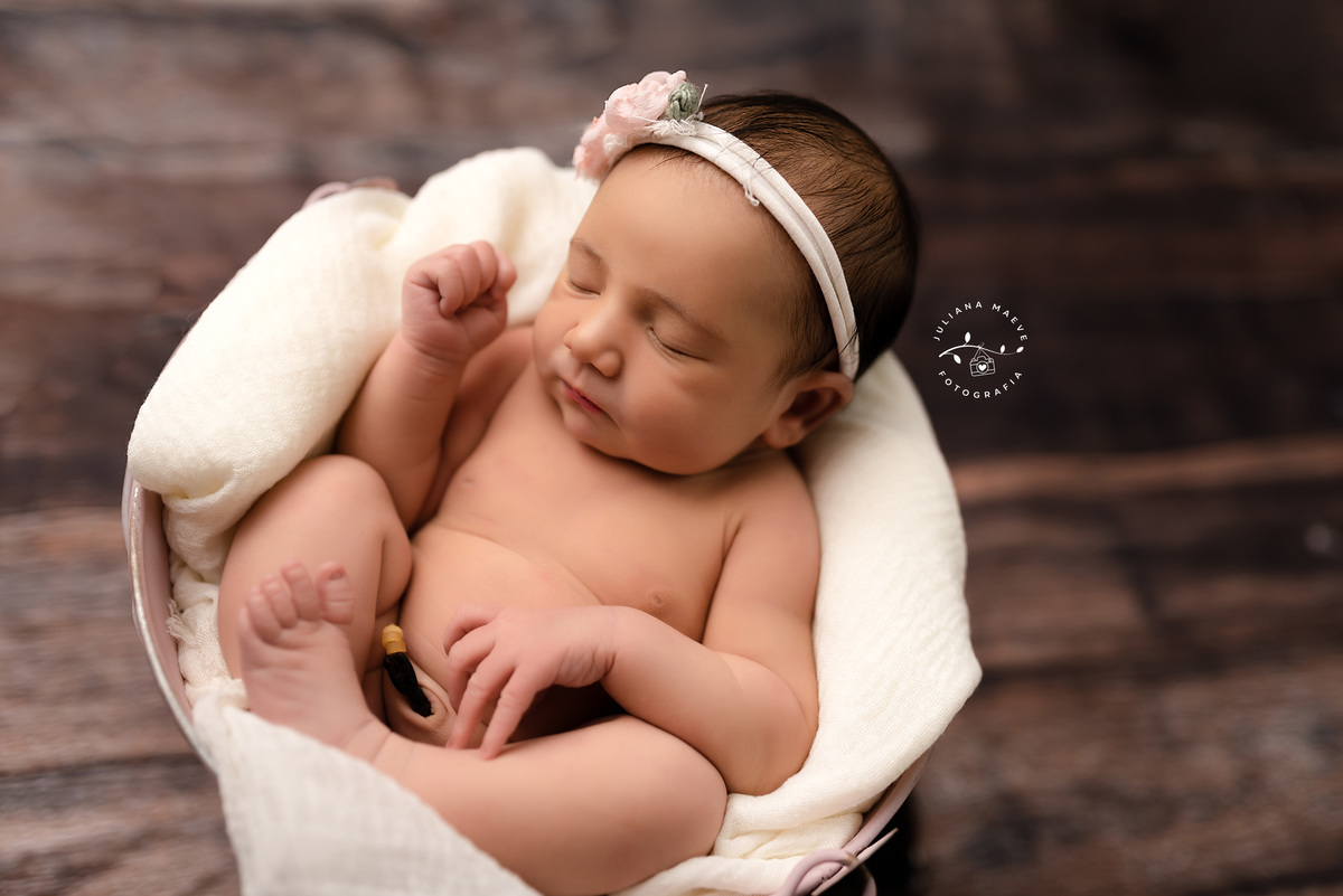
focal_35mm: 35
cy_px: 448
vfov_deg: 37.9
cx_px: 672
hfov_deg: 54.4
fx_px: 1306
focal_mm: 35
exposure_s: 1/100
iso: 125
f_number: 2
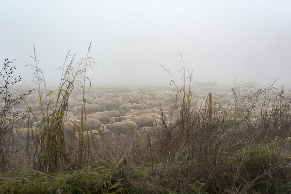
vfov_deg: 19.5
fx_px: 566
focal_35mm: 70
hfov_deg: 28.8
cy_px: 97
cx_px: 146
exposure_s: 1/160
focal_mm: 70
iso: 100
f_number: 5.6
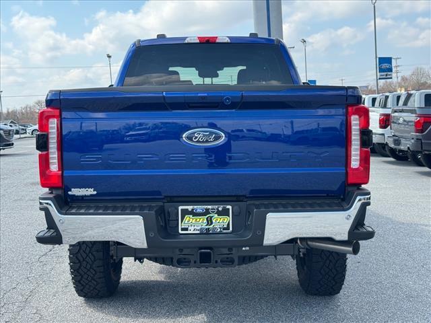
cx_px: 216
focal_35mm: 48
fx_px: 598
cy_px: 162
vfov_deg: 30.3
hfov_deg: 39.7
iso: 64
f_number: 1.78
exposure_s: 1/1059
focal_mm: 6.76
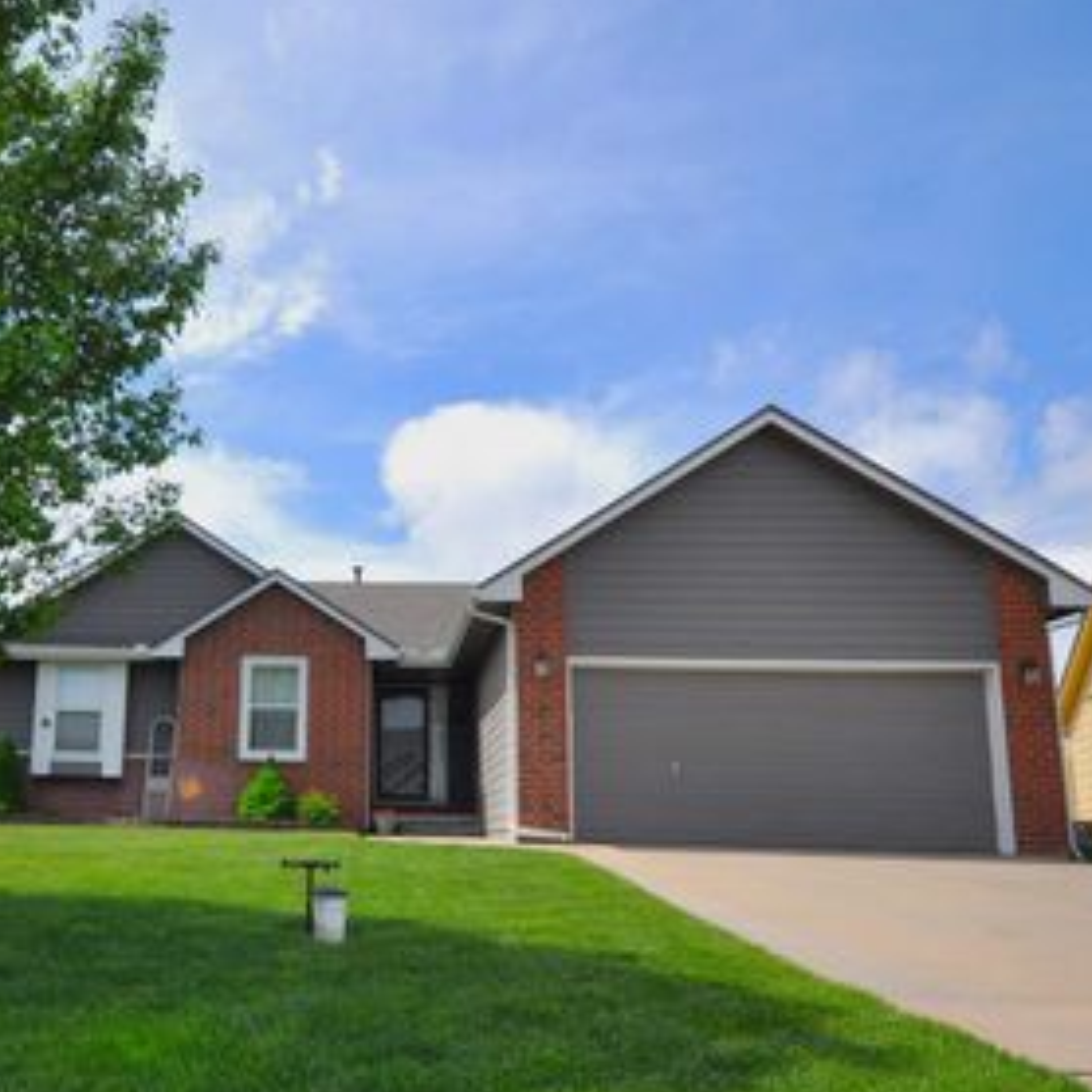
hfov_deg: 52.3
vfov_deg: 54.2
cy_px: 628
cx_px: 287
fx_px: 1062
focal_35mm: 30
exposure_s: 1/400
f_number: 10
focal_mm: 13
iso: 200
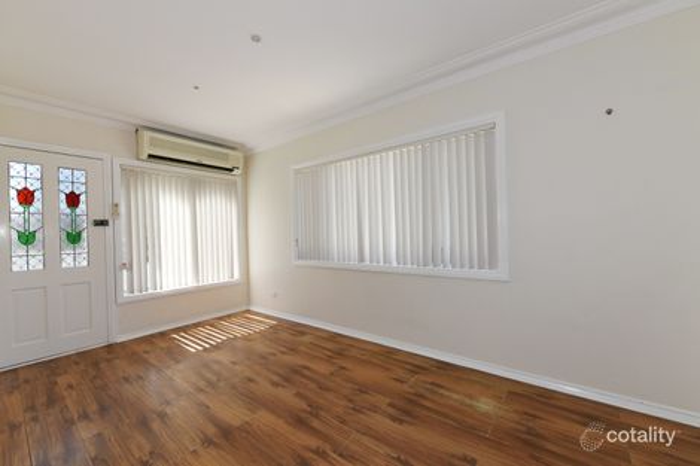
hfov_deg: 104.3
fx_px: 272
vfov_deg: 81.2
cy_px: 233
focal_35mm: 14
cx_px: 350
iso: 320
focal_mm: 14
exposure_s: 1/250
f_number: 8
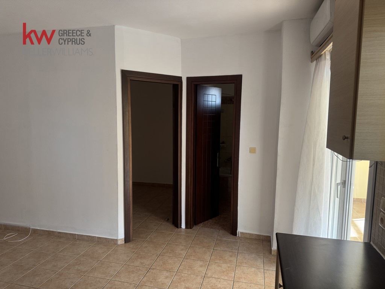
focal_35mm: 24
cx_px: 192
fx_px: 267
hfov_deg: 71.6
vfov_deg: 56.8
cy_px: 144
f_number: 1.78
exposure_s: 1/121
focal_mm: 6.76
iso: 160
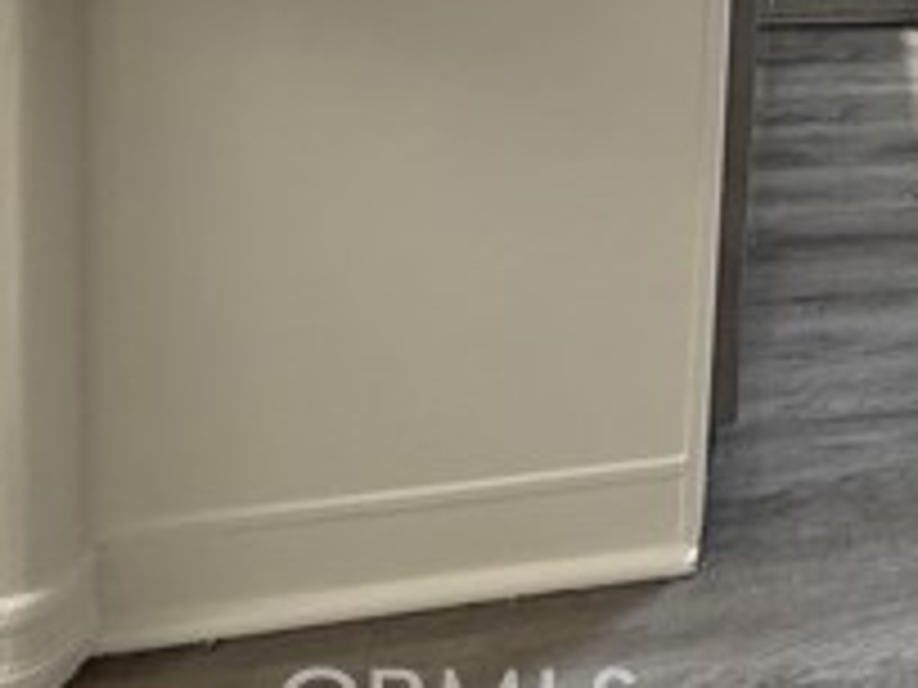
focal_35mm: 44
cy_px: -306
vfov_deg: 25.7
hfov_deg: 33.3
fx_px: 1167
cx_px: 1152
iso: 320
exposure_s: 1/60
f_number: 2.2
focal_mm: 2.22
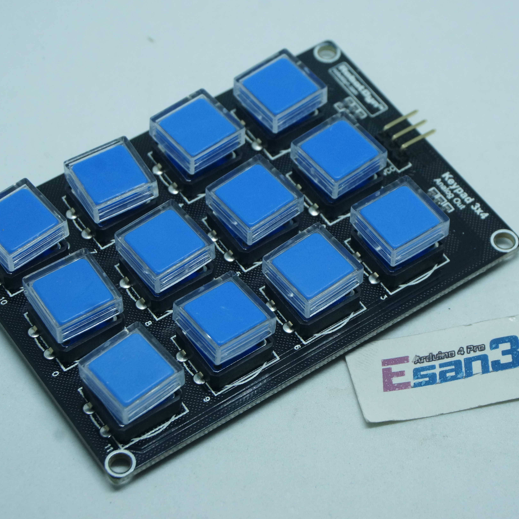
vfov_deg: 18.1
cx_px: 295
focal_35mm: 96
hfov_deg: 18.1
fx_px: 1628
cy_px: 259
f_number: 10
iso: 800
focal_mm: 50
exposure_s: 1/50
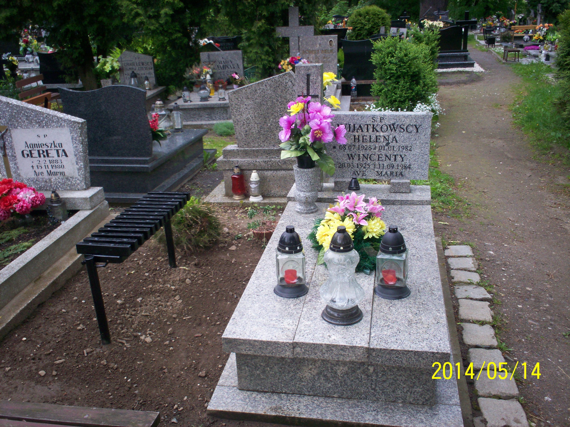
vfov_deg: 39.7
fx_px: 593
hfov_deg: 51.4
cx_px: 285
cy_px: 214
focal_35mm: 36
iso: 100
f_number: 4.5
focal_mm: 6
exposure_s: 1/114
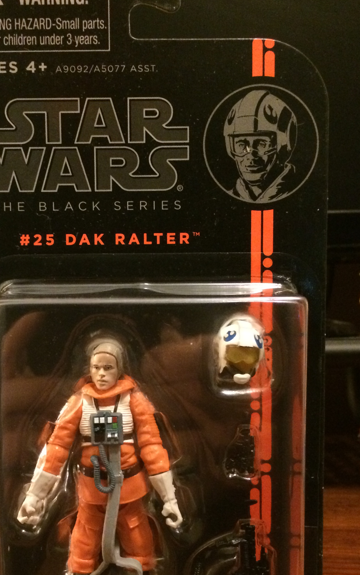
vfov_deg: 50.1
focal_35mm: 39
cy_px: 341
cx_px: 131
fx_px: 612
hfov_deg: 32.6
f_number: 2.2
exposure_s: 1/15
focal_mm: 4.15
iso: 500
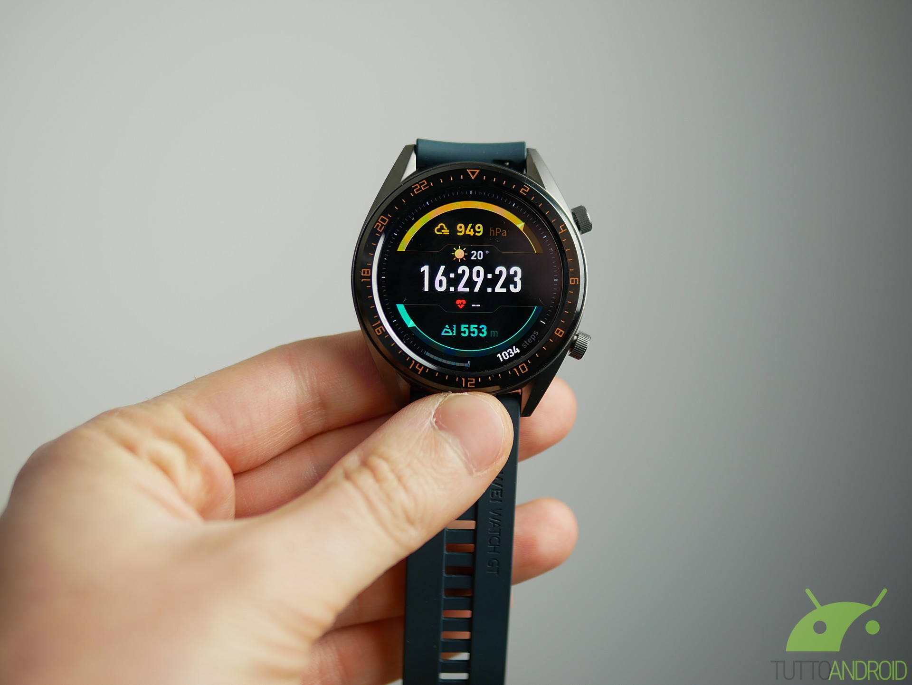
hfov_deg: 38.2
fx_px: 1318
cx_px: 456
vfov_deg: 29.1
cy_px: 342
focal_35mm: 50
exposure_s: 1/125
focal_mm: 25
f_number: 1.8
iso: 200
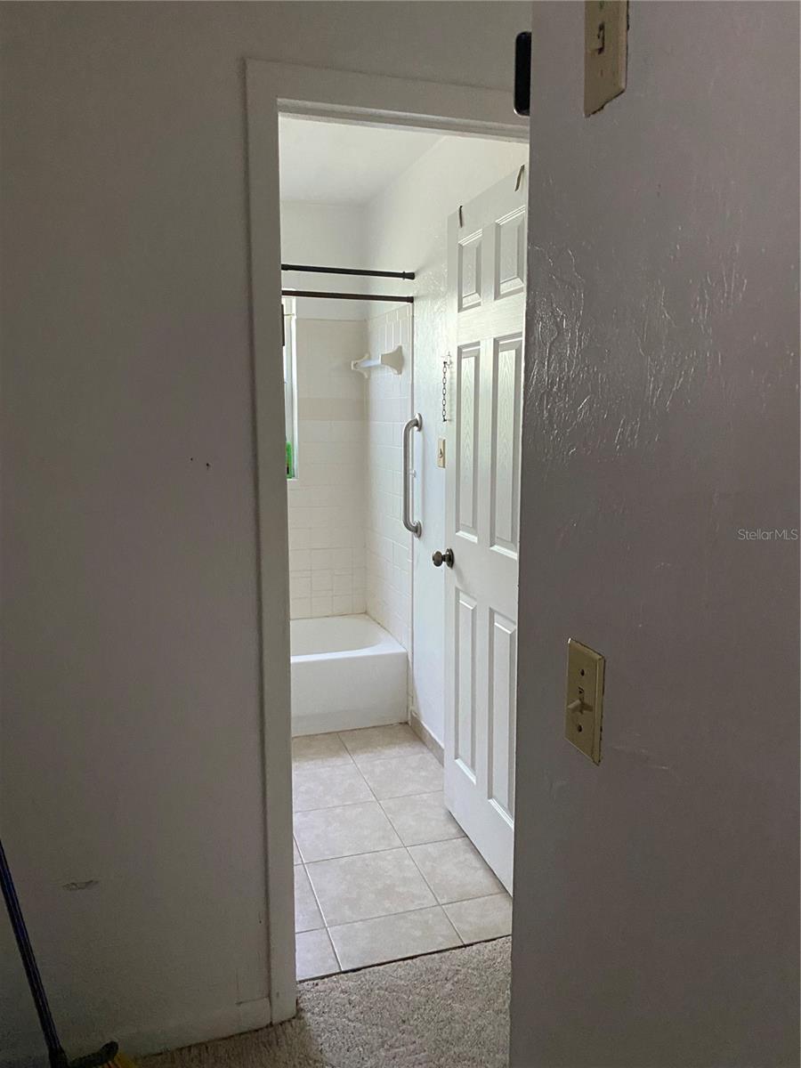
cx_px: 400
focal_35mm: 26
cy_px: 534
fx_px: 802
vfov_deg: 67.3
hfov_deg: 53.1
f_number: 1.8
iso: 640
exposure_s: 1/40
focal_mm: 4.25
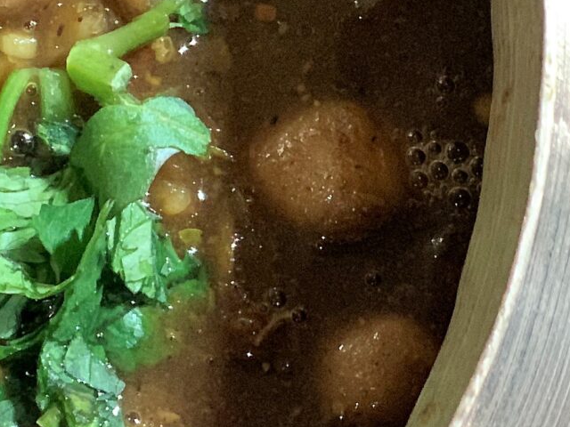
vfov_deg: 7.1
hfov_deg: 9.2
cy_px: 93
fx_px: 3425
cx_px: -357
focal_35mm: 208
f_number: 2.4
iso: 160
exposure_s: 1/50
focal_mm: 6
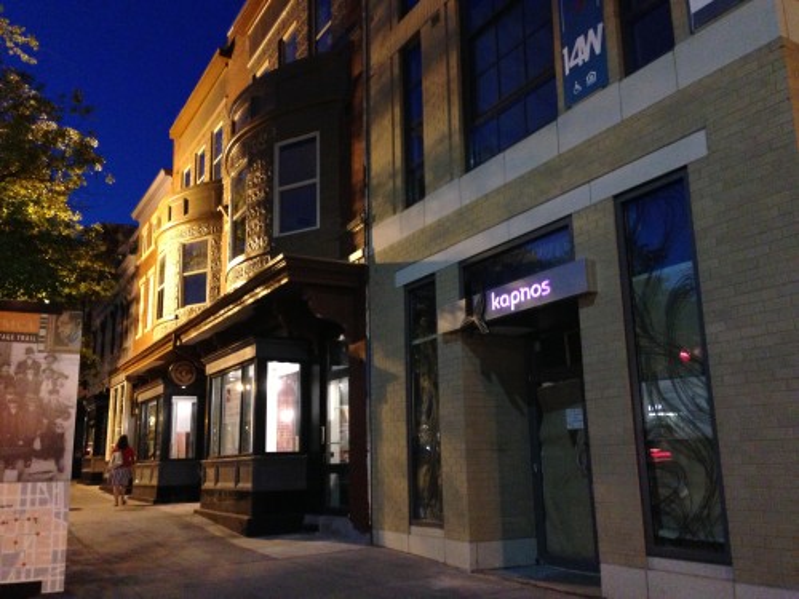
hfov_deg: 55.4
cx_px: 400
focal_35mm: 33
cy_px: 300
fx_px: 762
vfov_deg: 42.9
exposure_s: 1/15
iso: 500
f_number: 2.4
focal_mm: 4.13
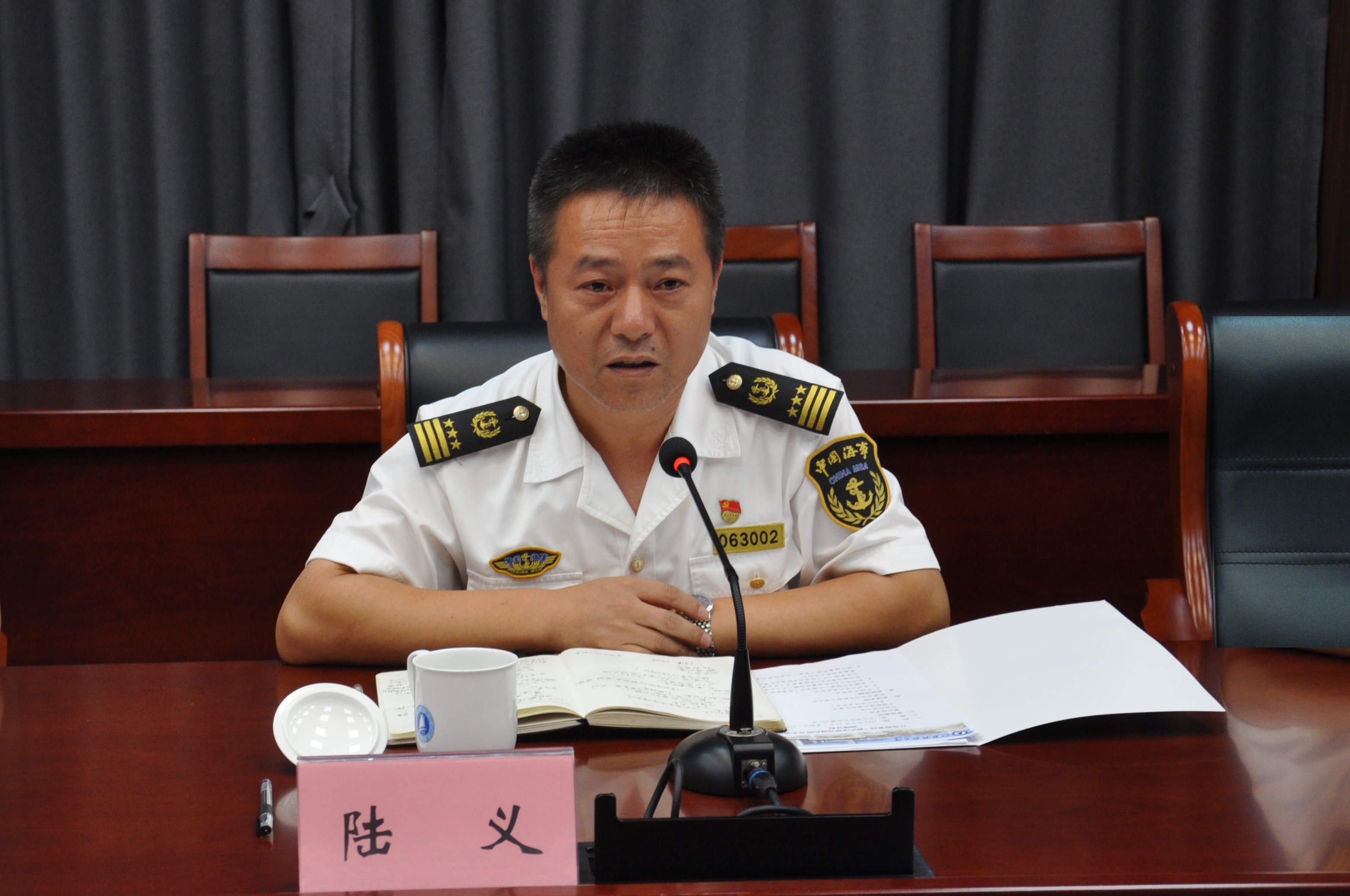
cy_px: 448
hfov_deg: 31.9
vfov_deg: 21.5
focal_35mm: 63
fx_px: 2360
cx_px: 675
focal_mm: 42
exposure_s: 1/60
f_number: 4.8
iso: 640
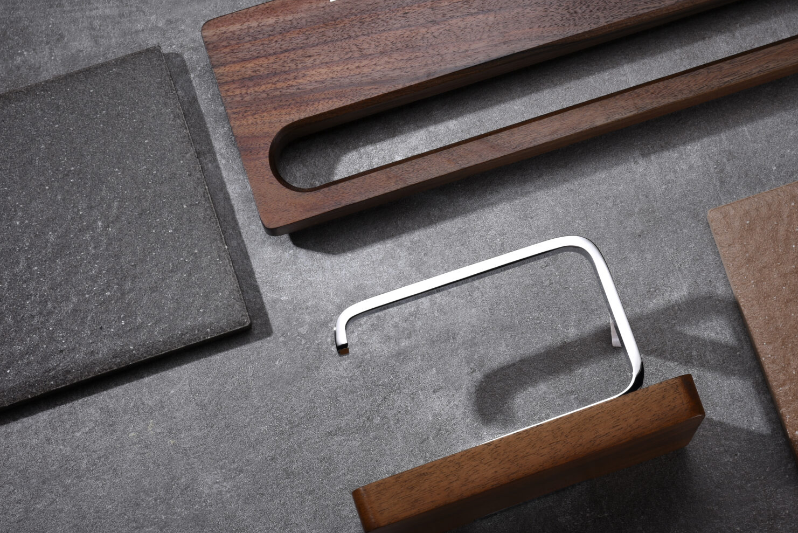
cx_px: 603
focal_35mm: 121
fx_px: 2683
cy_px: 155
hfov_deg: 16.8
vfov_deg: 11.3
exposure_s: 1/125
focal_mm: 70
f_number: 10
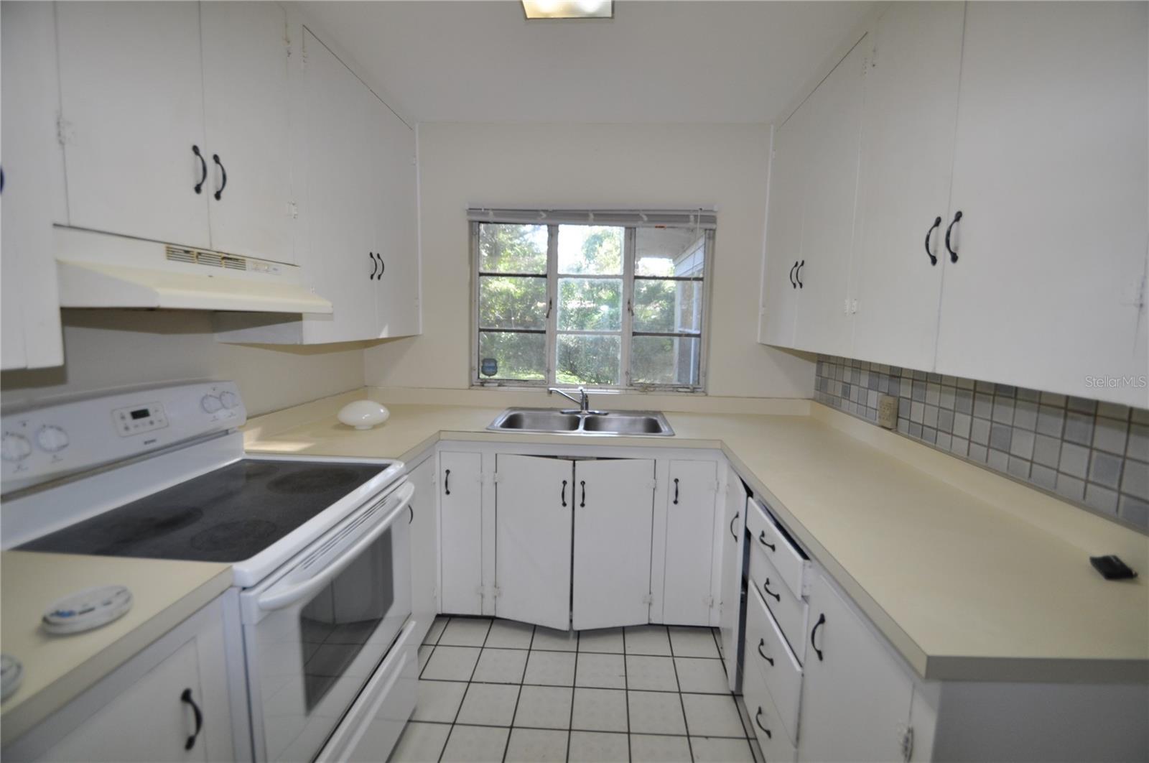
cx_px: 574
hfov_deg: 100.5
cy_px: 382
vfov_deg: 77.2
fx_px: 478
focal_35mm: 15
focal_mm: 10
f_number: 4
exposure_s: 1/60
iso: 400
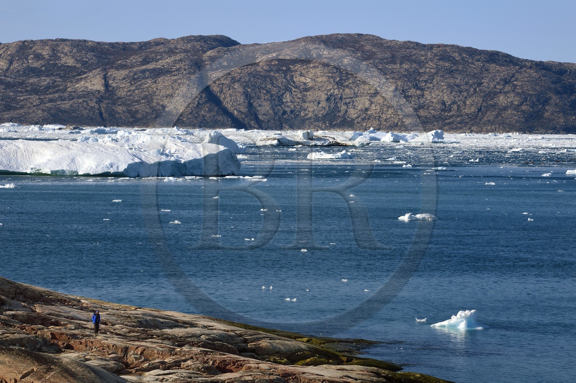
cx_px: 288
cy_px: 192
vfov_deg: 6.9
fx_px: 3197
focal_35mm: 200
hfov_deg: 10.3
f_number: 13
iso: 200
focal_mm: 200
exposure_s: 1/320
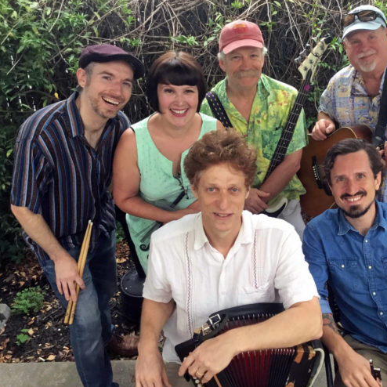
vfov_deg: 44.9
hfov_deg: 44.3
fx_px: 468
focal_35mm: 37
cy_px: 193
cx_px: 255
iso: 50
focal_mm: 3.3
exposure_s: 1/30
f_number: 2.4
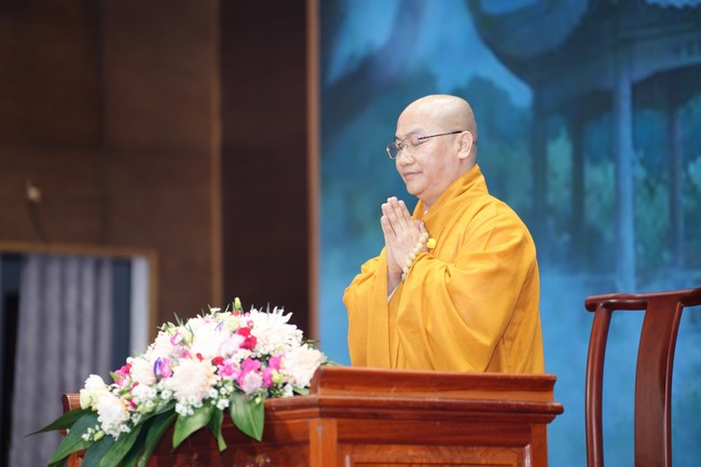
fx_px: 2920
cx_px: 350
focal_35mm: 150
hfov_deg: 13.7
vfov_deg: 9.1
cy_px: 234
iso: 1250
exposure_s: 1/100
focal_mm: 150
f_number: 2.8
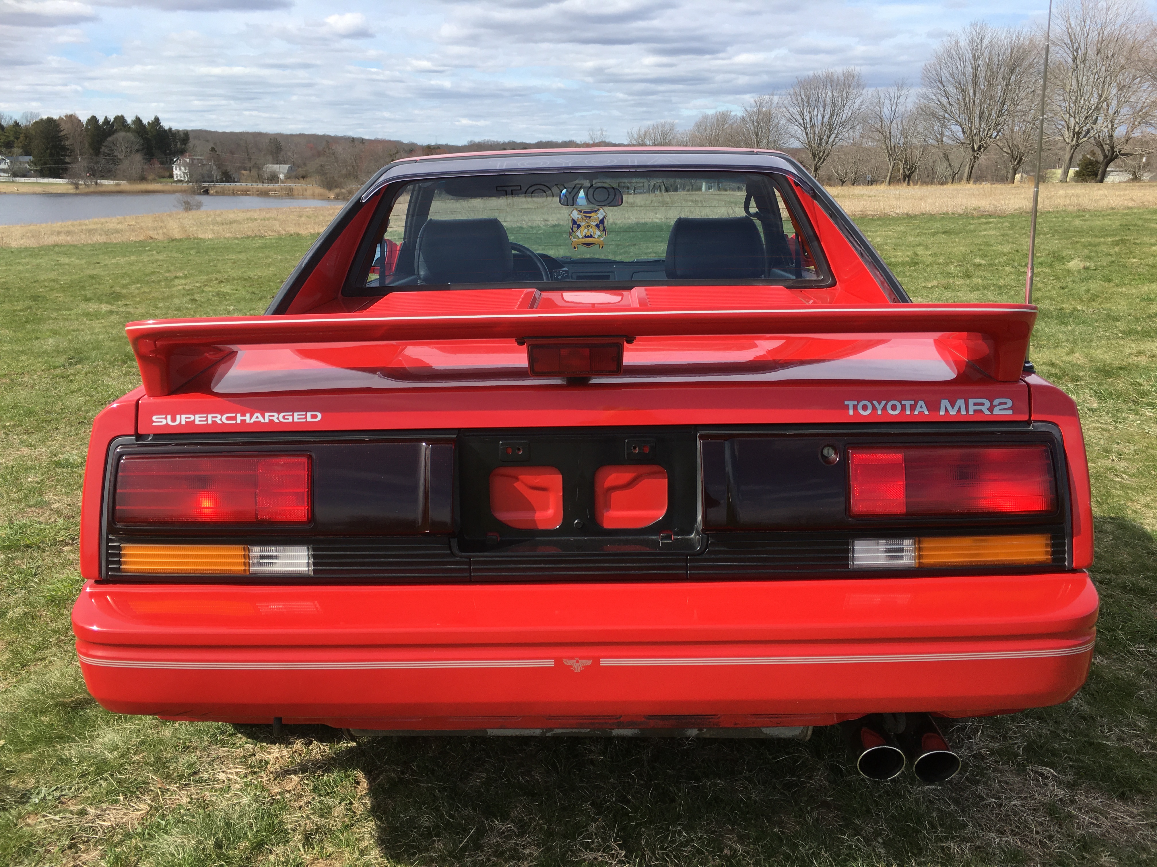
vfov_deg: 48.2
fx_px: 969
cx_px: 578
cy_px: 434
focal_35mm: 29
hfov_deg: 61.7
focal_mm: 4.15
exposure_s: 1/974
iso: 25
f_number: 2.2
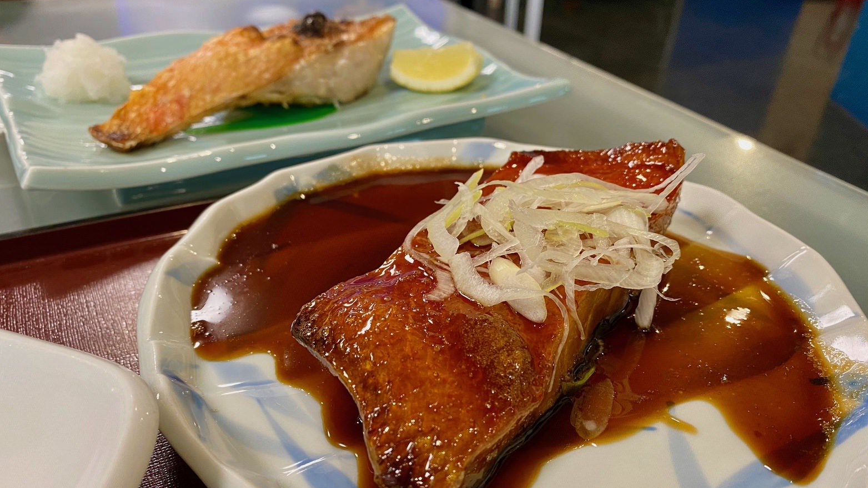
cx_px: 427
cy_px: 274
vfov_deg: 40.1
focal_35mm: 29
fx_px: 667
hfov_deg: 66.1
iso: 125
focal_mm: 4.25
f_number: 1.8
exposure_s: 1/52
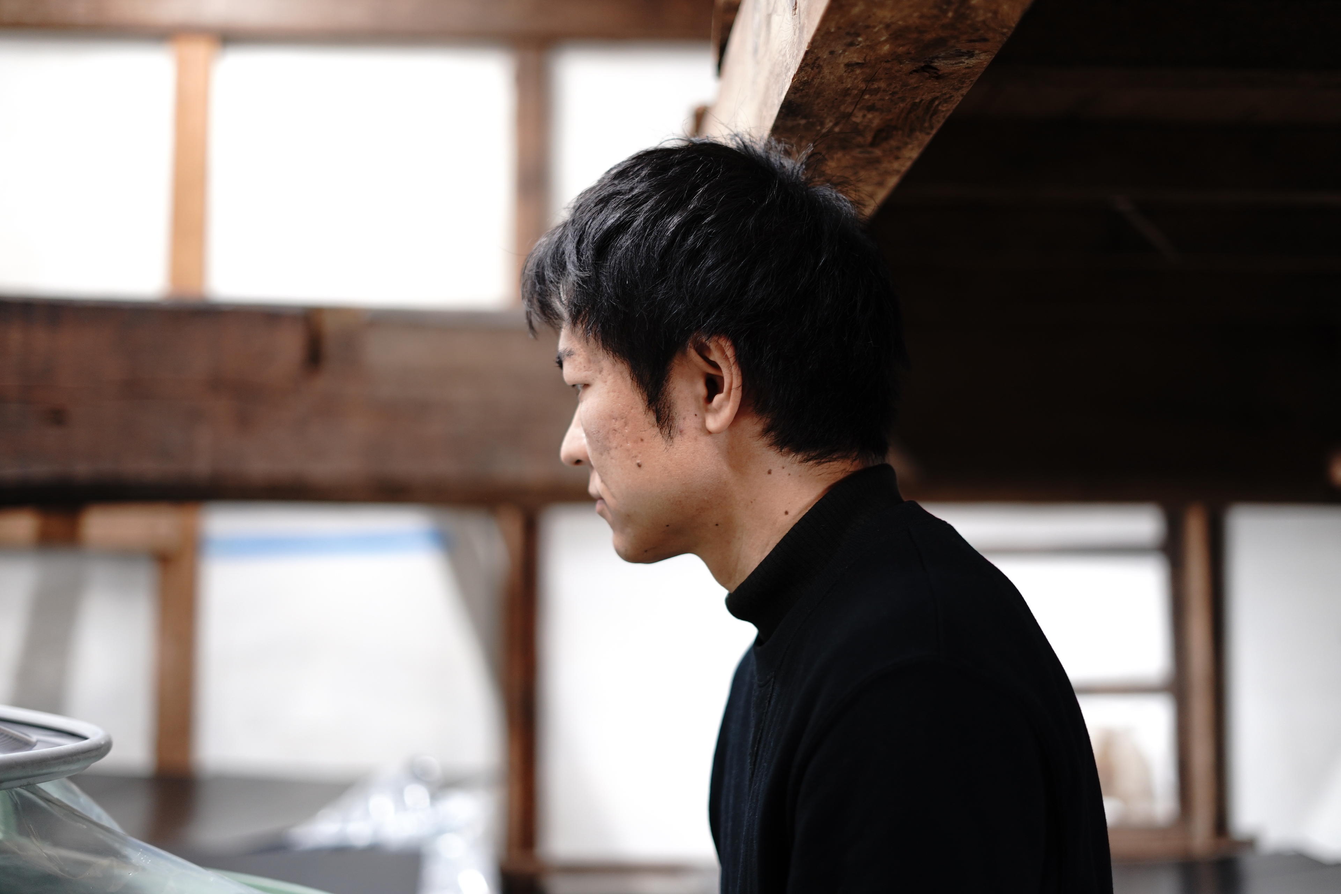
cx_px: 670
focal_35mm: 50
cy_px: 447
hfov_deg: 39.6
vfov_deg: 27.0
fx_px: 1862
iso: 500
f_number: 1.8
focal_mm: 50
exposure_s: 1/50
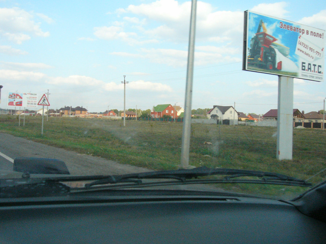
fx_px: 330
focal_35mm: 35
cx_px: 163
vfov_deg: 40.7
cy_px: 122
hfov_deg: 52.6
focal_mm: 5.8
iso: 400
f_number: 8
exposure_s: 1/320
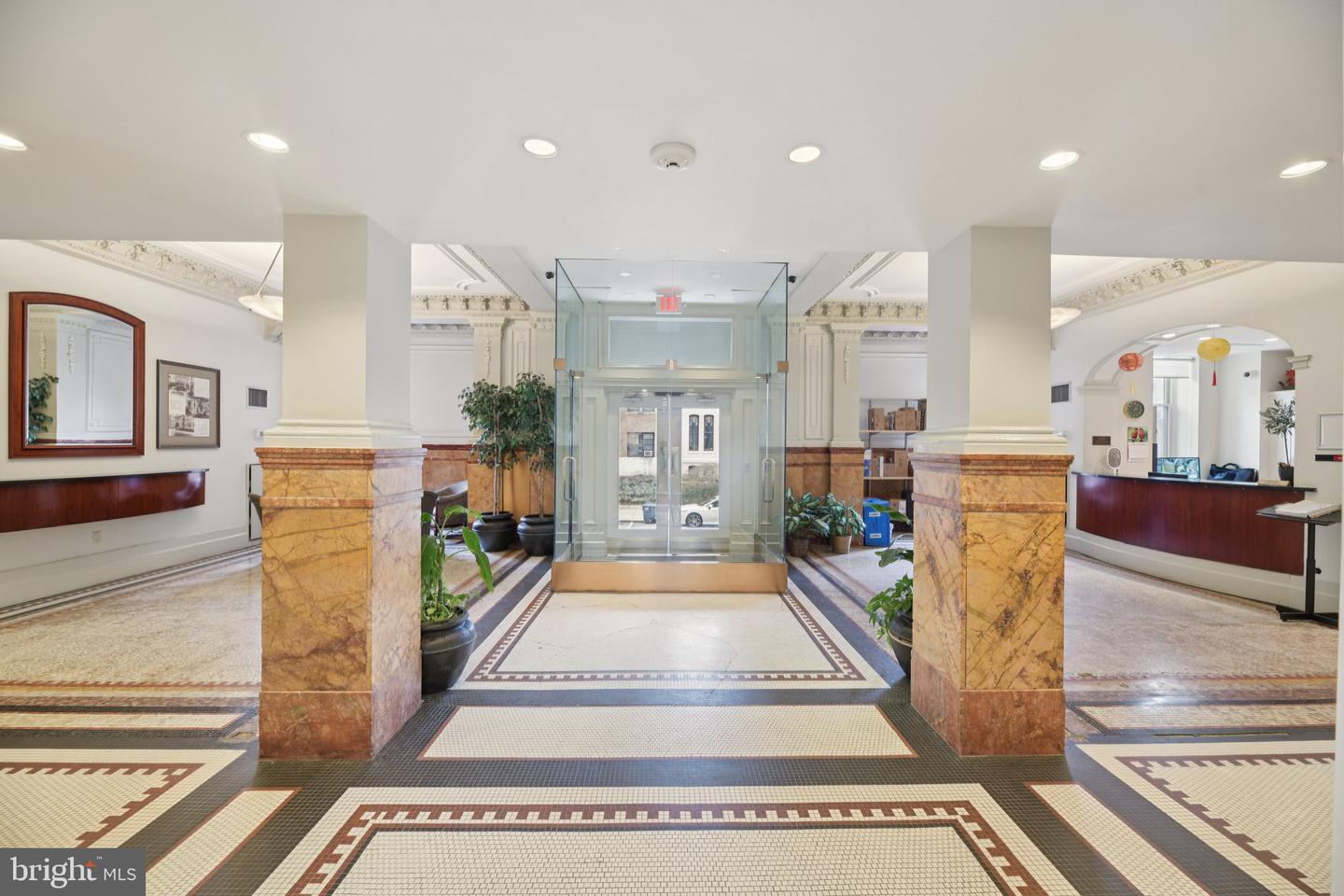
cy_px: 448
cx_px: 672
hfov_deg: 104.3
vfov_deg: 81.2
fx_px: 523
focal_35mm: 14
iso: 400
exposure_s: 1/4
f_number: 8
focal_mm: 14
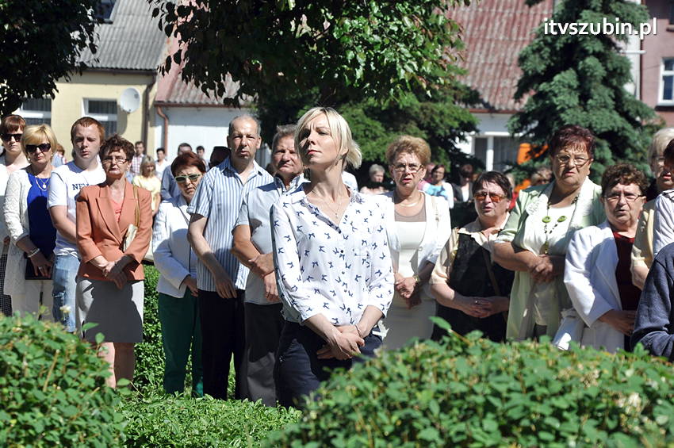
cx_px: 337
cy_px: 224
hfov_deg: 16.1
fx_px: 2385
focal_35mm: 128
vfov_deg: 10.7
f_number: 9
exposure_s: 1/1250
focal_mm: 85
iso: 400
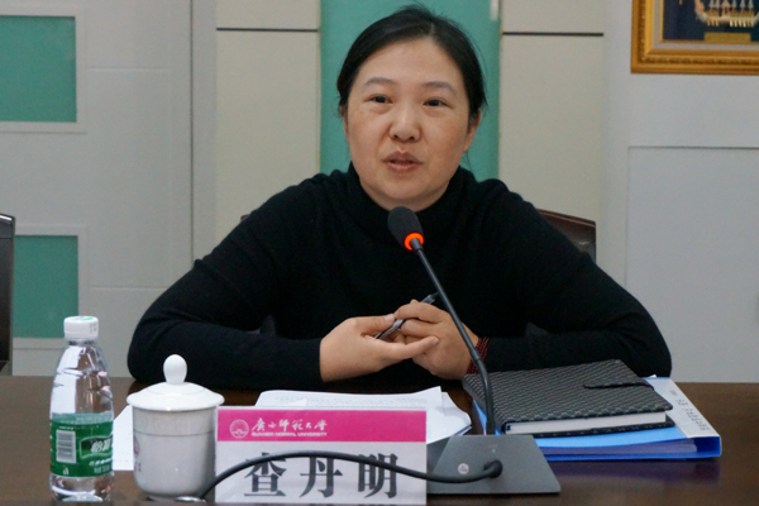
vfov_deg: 18.2
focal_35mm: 75
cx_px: 380
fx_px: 1581
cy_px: 253
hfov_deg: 27.0
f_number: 5.6
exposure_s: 1/100
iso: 3200
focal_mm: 50
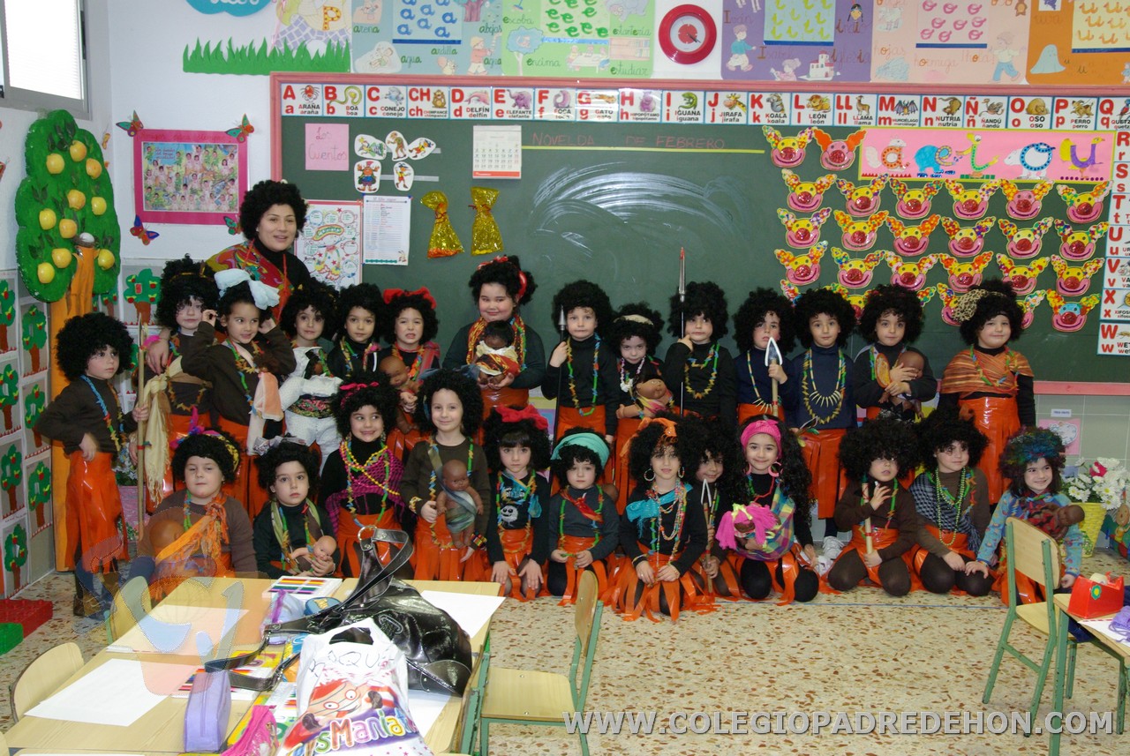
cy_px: 378
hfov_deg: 49.5
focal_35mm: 39
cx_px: 565
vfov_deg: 34.3
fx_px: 1226
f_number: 9.5
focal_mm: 26
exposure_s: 1/20
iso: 800
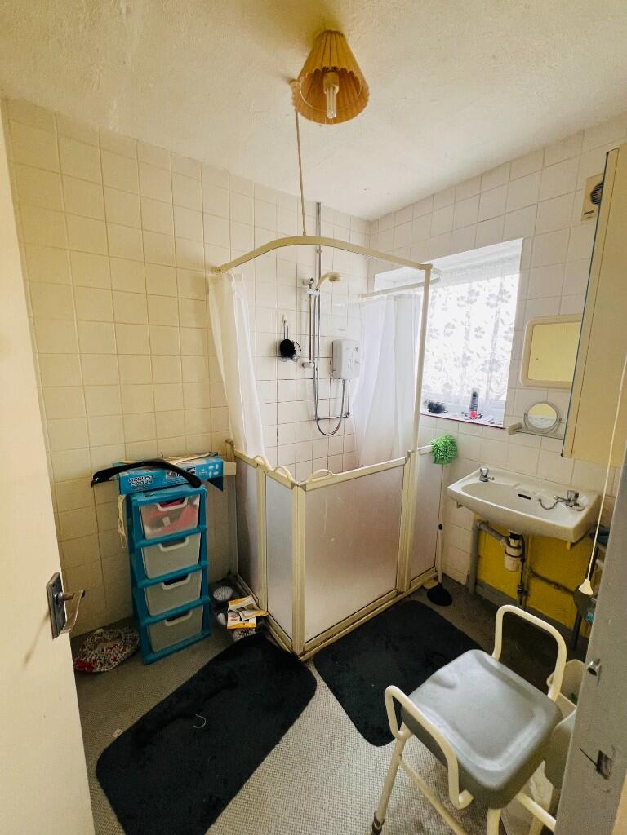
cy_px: 418
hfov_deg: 89.9
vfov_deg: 106.2
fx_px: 314
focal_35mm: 13
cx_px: 314
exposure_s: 1/99
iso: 80
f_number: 1.8
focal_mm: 1.57
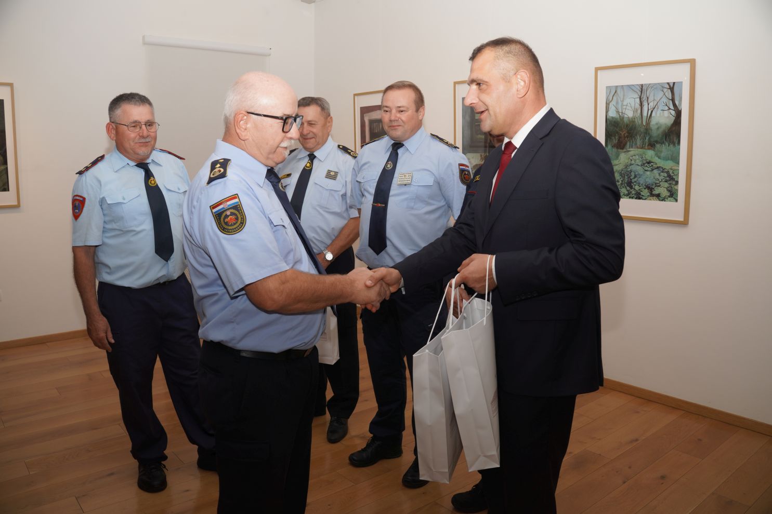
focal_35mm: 27
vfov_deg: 47.9
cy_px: 257
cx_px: 386
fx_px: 579
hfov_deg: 67.4
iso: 200
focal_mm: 18
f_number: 4.5
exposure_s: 1/200
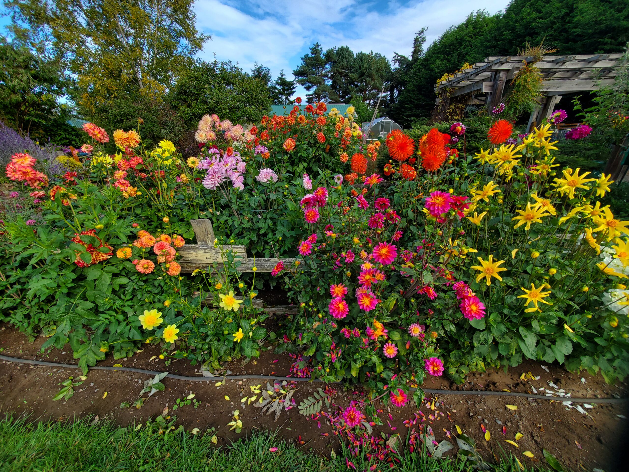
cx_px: 314
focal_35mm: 13
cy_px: 236
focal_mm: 1.8
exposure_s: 1/412
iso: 50
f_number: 2.2
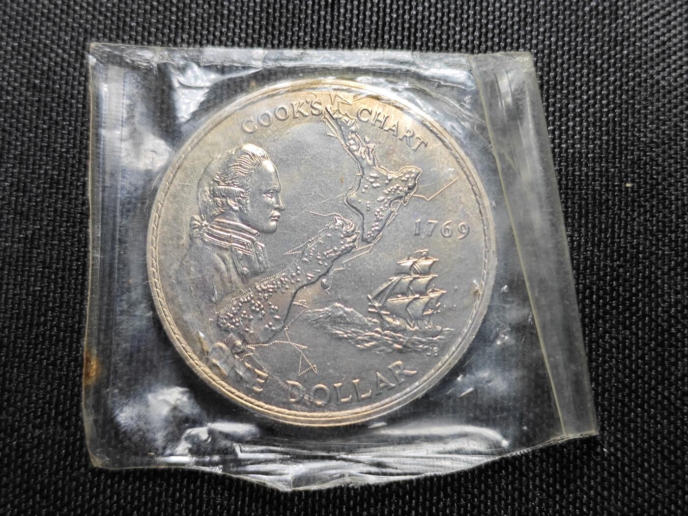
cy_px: 258
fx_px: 974
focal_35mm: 49
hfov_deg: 38.9
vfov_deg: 29.7
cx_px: 344
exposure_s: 1/100
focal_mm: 5.84
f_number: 1.6
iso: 80
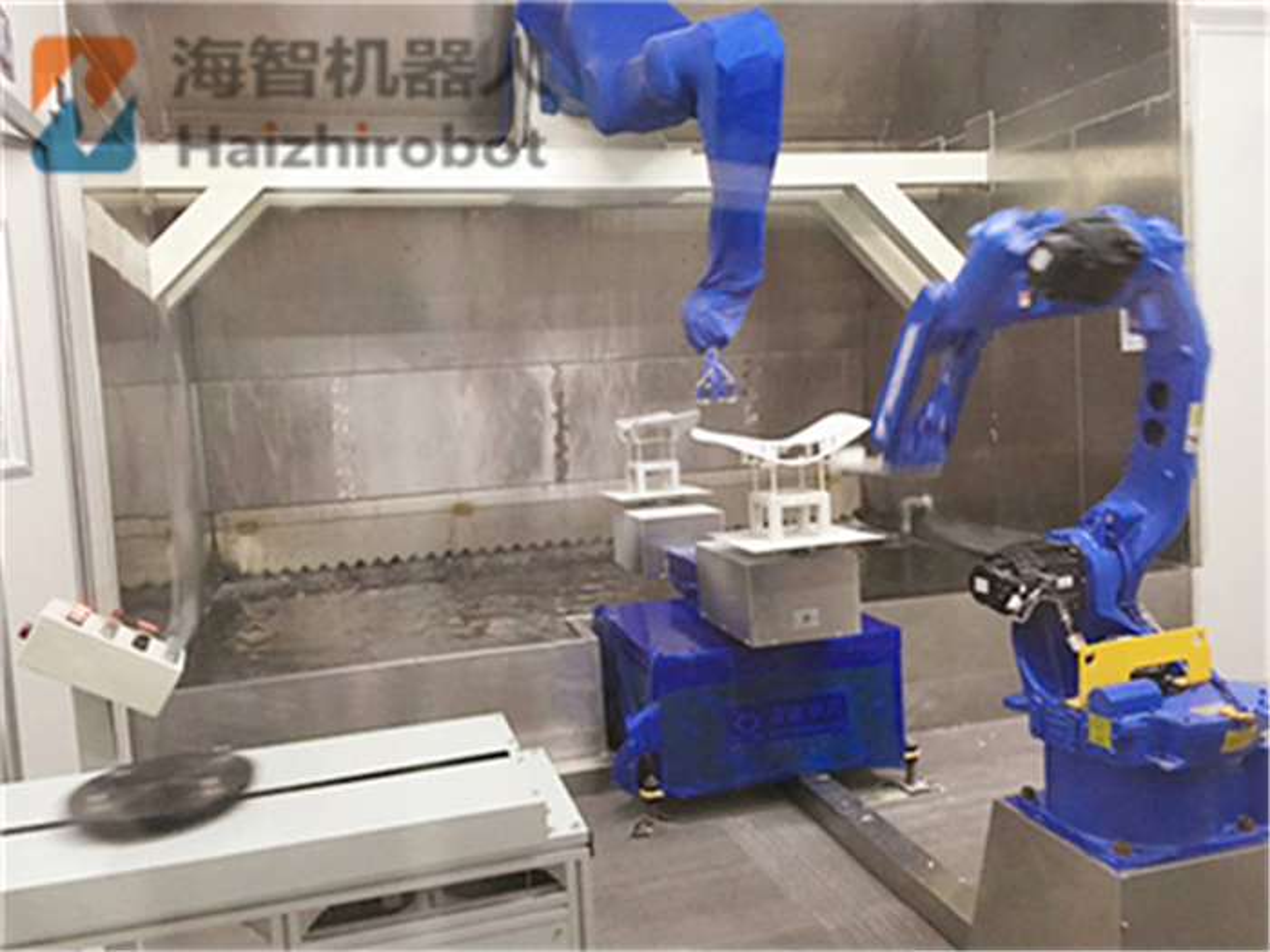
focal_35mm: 29
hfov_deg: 61.7
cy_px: 476
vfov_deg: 48.2
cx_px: 635
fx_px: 1064
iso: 100
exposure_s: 1/10
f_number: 2.2
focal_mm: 4.15
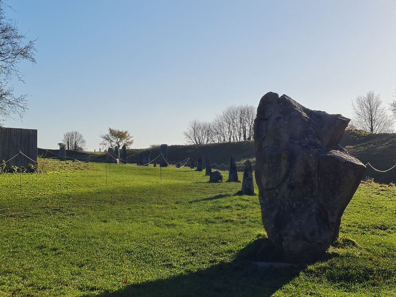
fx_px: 298
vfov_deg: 53.1
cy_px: 148
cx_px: 198
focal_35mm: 26
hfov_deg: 67.3
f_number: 1.8
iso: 50
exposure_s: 1/5076
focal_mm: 5.4
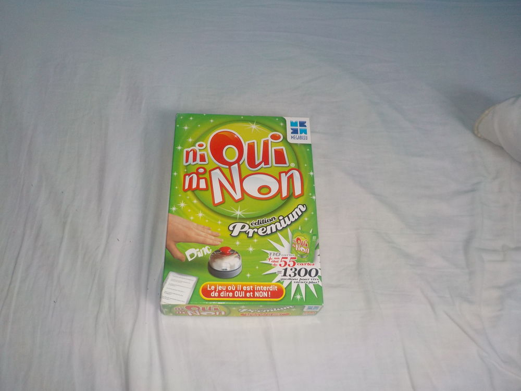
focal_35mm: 30
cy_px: 196
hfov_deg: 60.0
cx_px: 260
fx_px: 452
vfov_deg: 46.8
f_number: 3.3
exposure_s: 1/30
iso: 200
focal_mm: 4.1
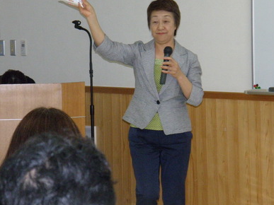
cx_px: 113
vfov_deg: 7.4
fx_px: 1591
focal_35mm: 201
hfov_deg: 9.8
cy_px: 83
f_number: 4.3
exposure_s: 1/160
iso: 500
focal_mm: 28.71
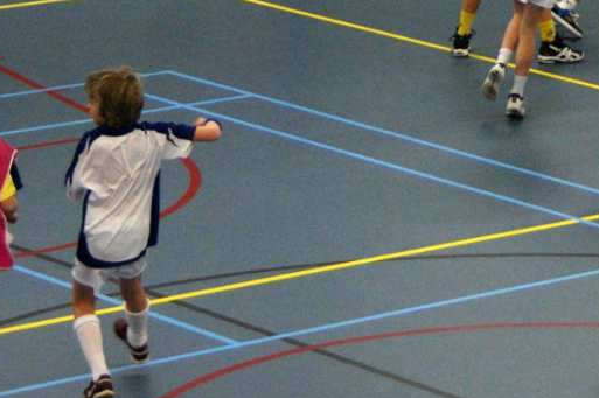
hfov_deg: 10.6
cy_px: 55
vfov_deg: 7.1
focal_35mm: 193
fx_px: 3211
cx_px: 467
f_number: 5
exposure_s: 1/160
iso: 800
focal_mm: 55
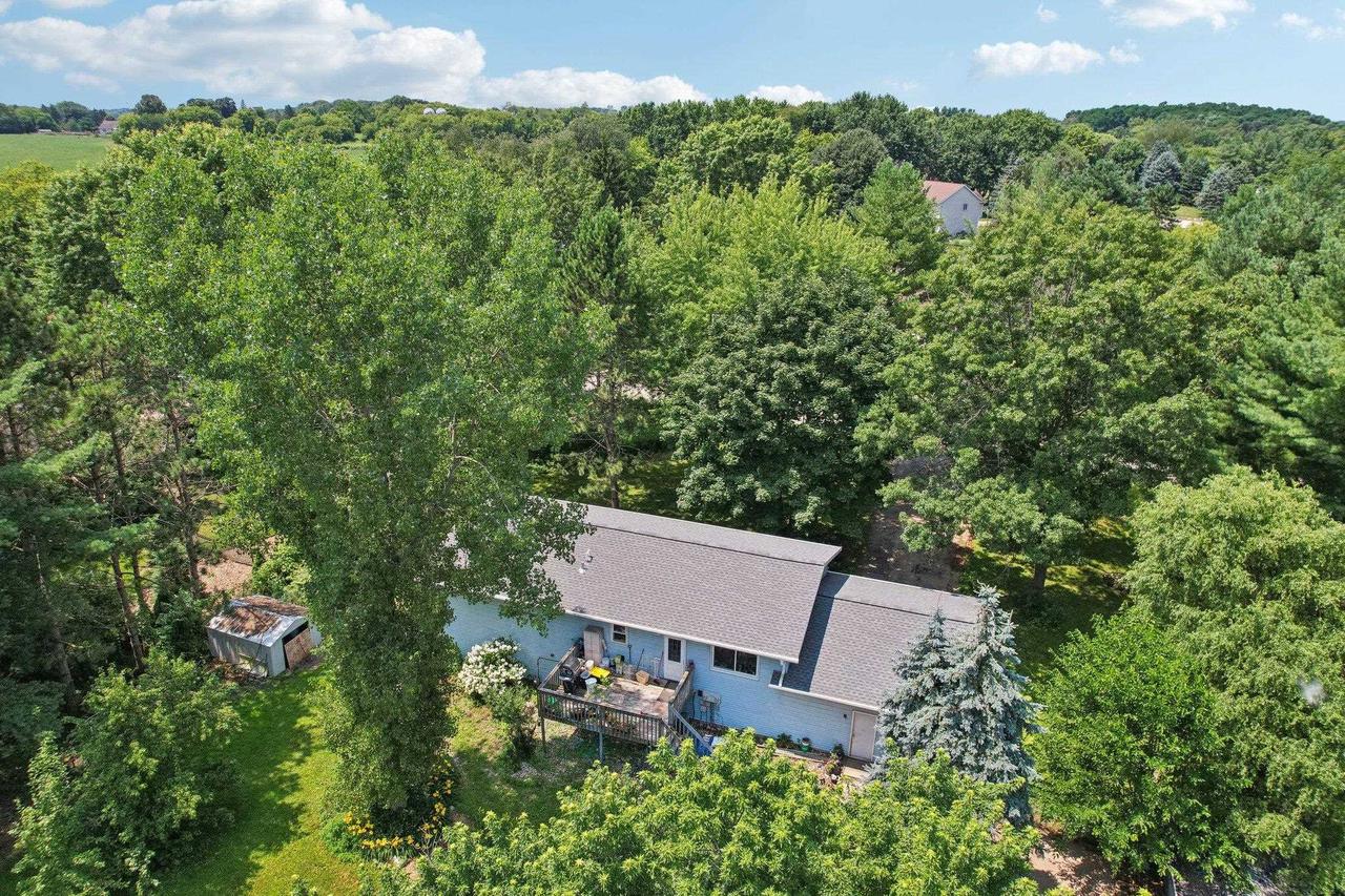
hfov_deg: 78.6
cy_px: 448
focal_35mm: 22
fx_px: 822
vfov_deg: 57.2
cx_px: 672
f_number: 2.8
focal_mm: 8.4
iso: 400
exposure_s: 1/3000
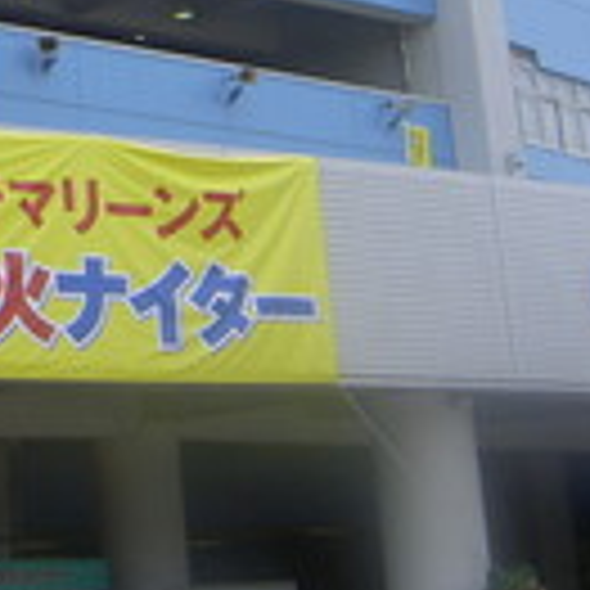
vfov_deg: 16.3
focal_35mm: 103
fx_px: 1986
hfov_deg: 16.3
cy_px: -90
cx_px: -99
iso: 50
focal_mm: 5.6
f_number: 4.7
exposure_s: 1/160
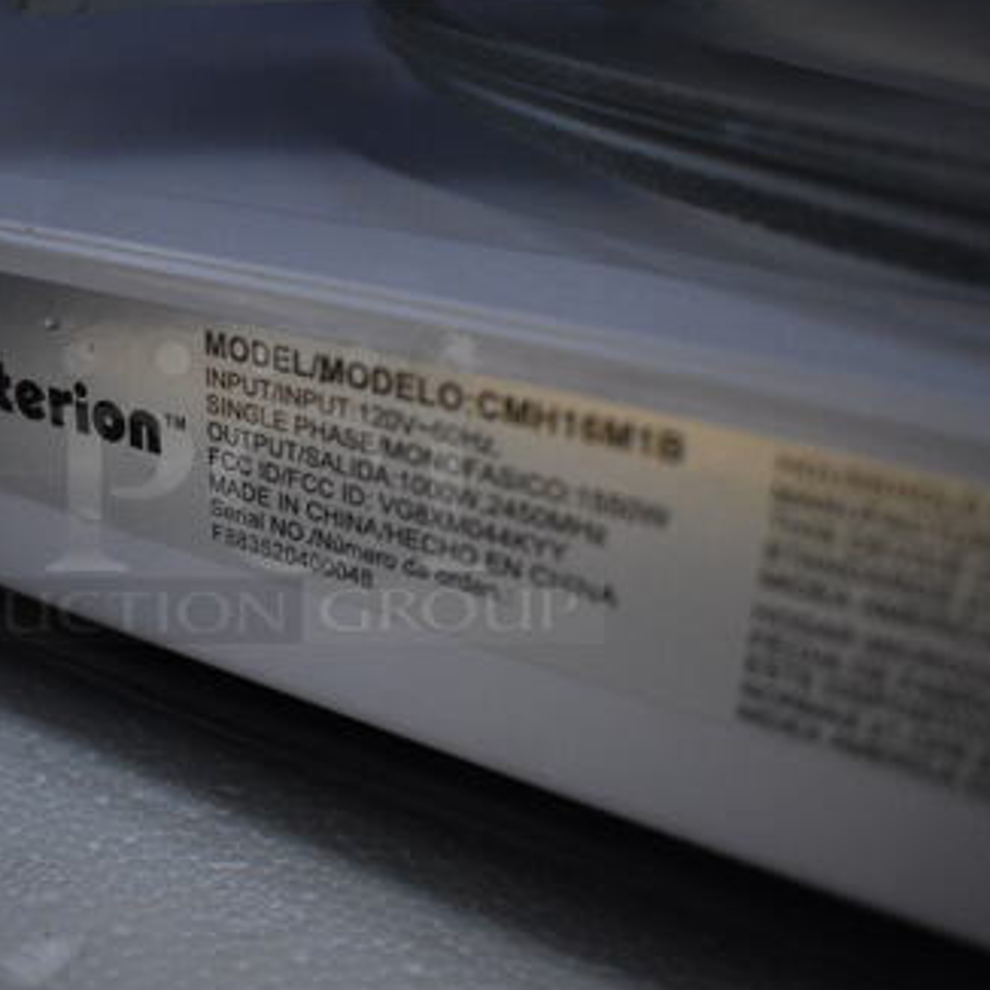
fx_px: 1391
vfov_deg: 39.2
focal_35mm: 43
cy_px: 483
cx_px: 267
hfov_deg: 38.3
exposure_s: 1/50
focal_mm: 18
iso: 3200
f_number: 3.5
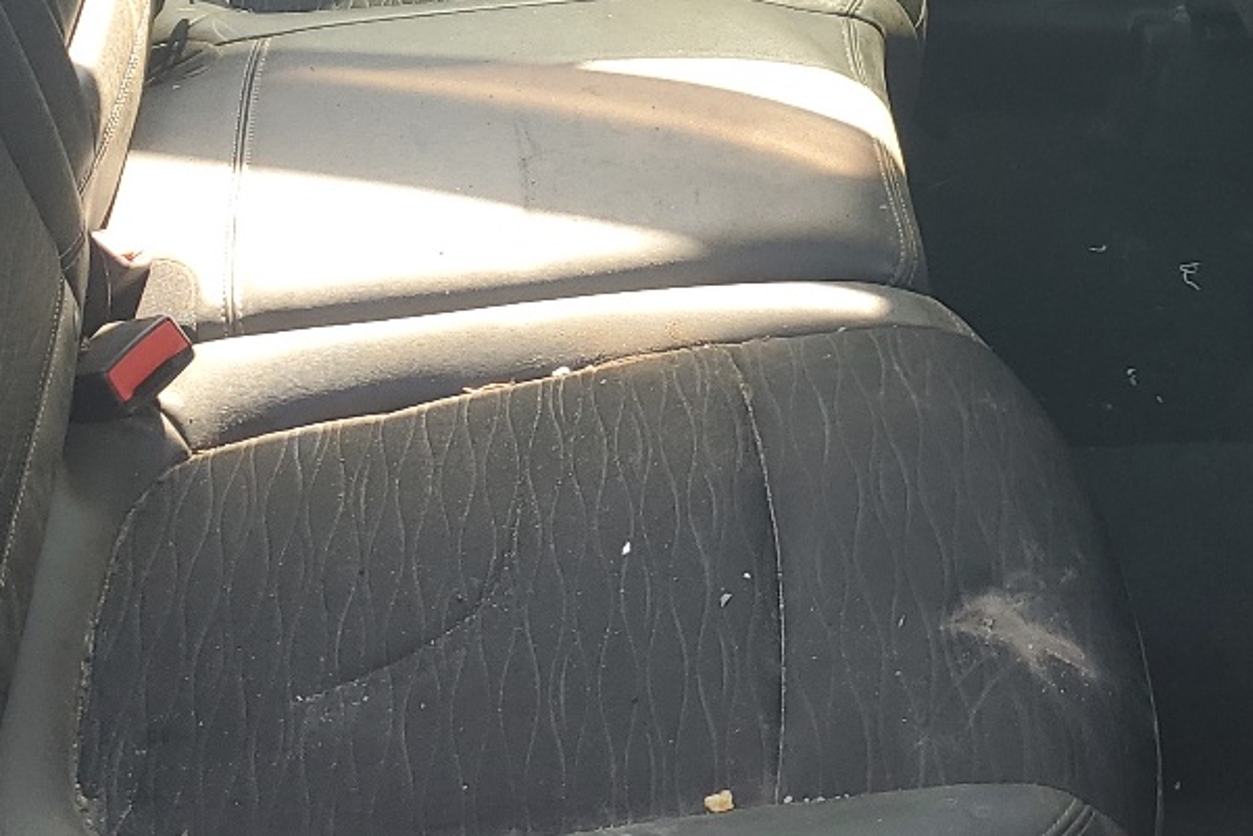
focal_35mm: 72
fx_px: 2506
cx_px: 665
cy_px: -175
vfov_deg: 18.0
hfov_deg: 28.1
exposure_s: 1/217
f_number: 1.5
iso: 50
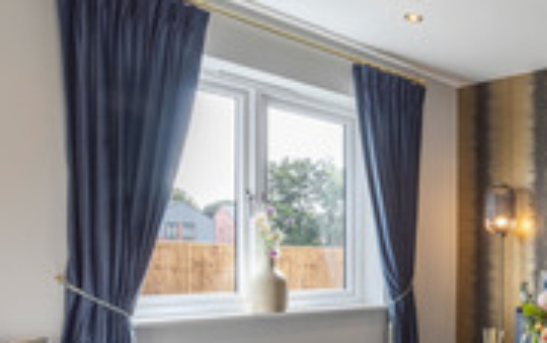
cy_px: 285
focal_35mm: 38
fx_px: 567
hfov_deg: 41.2
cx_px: 602
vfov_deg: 32.5
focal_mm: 14
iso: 64
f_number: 16
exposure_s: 1/6
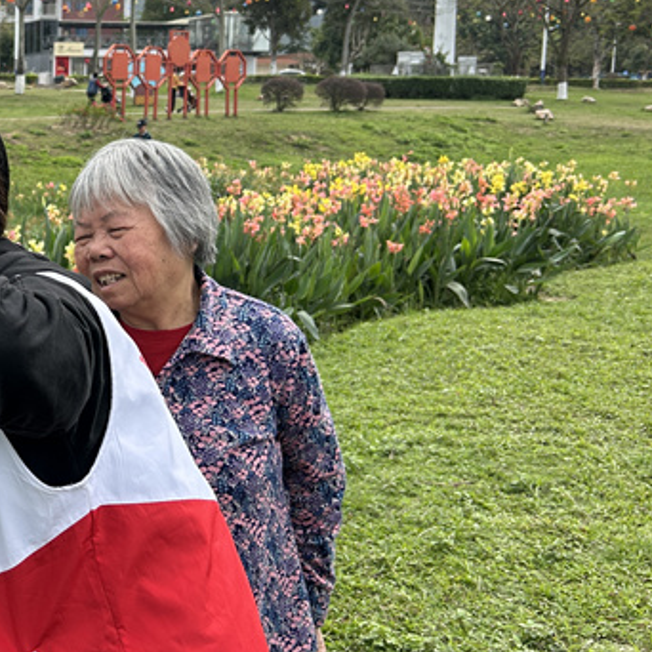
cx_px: -61
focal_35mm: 51
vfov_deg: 33.3
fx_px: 1087
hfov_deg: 30.1
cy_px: 255
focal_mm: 5.7
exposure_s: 1/1698
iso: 50
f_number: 1.5
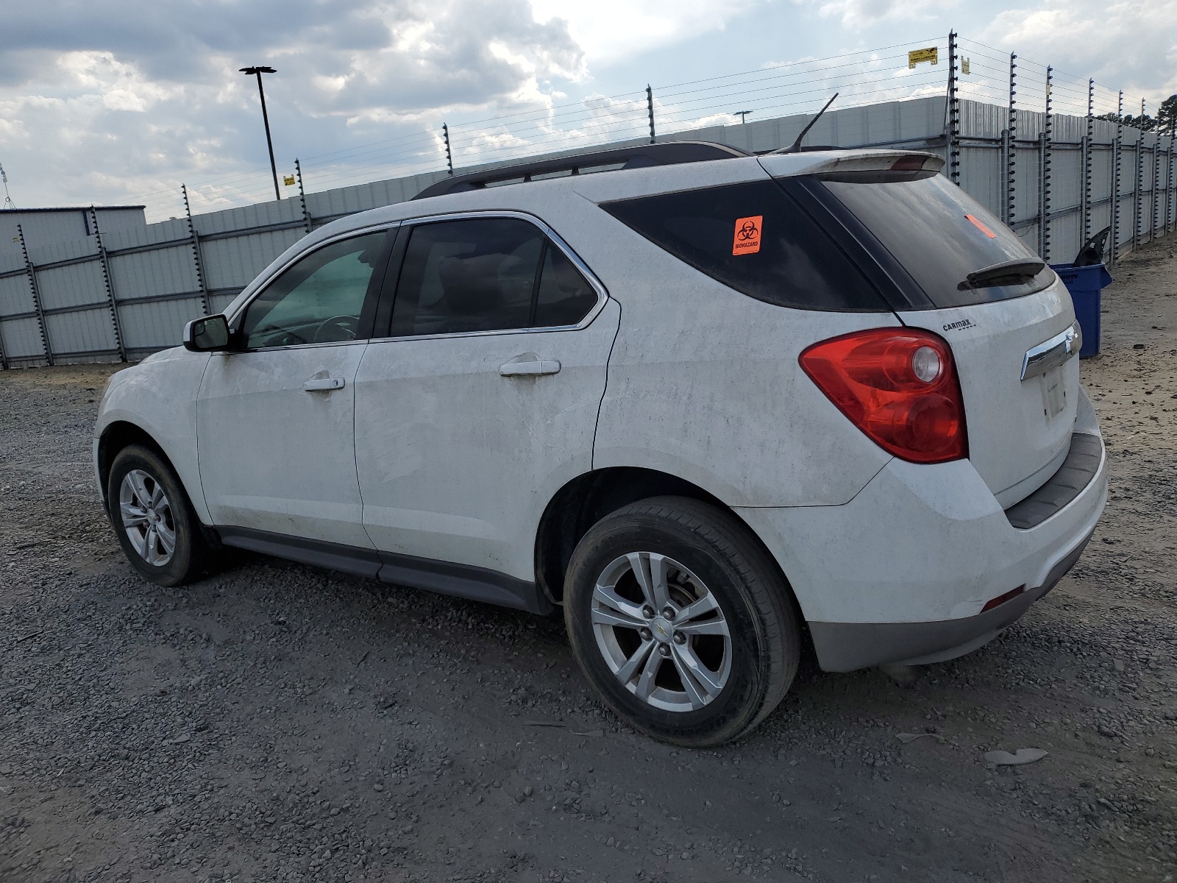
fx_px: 884
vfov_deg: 53.1
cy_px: 442
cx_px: 588
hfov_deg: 67.3
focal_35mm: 26
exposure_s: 1/5000
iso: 50
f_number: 1.5
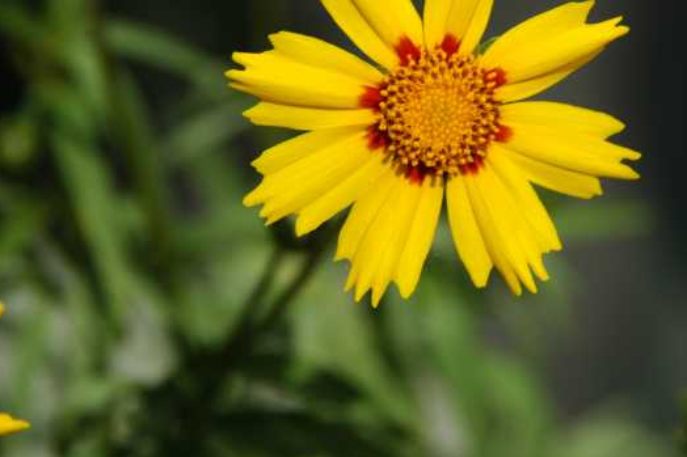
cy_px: 147
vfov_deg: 3.3
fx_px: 7878
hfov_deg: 5.0
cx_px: 433
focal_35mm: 413
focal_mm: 200
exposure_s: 1/320
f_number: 8
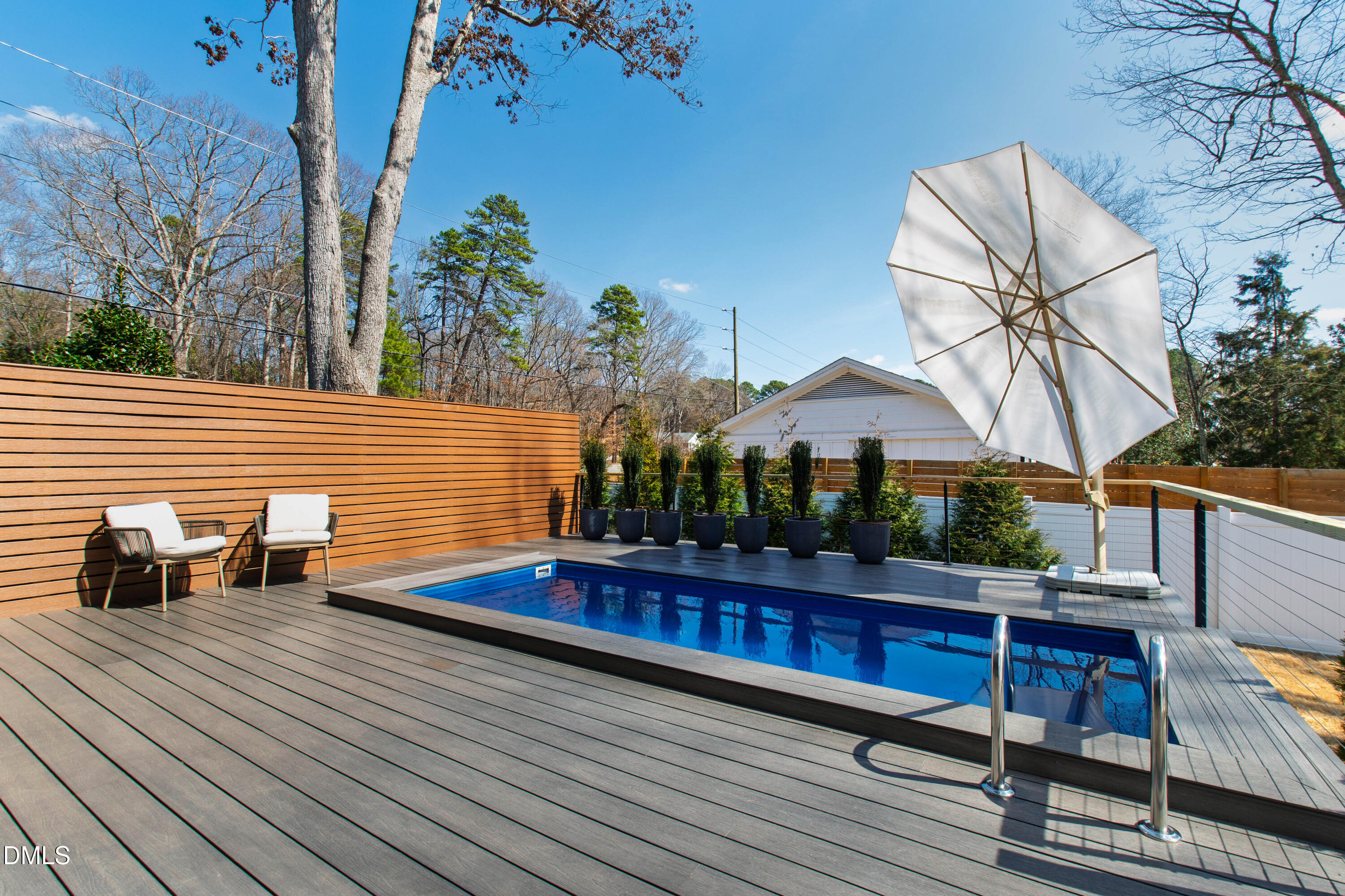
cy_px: 448
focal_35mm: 15
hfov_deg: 100.4
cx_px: 672
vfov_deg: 77.3
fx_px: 560
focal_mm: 10
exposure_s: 1/160
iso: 100
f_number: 8
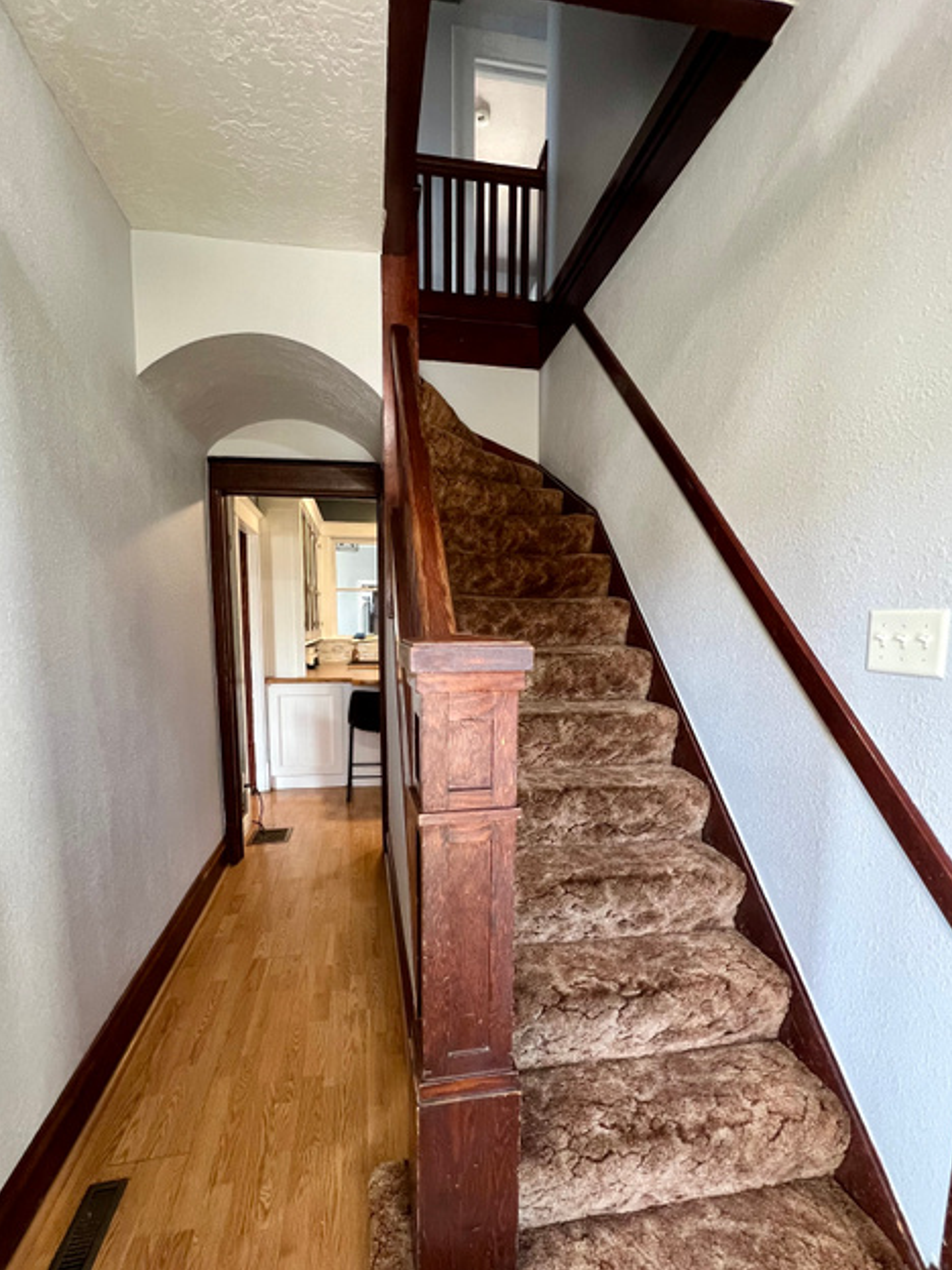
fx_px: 587
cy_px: 716
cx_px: 472
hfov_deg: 78.1
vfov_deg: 94.0
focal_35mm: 16
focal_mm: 1.57
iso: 320
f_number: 1.8
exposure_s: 1/60
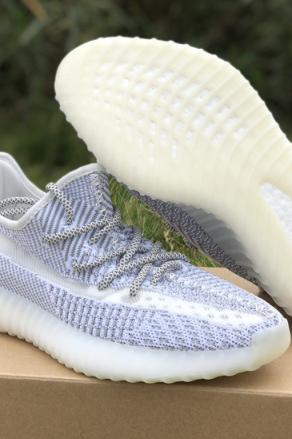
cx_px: 131
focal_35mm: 73
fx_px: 889
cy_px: 220
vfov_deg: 27.7
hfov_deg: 18.7
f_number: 2.4
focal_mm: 6
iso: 16
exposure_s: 1/505
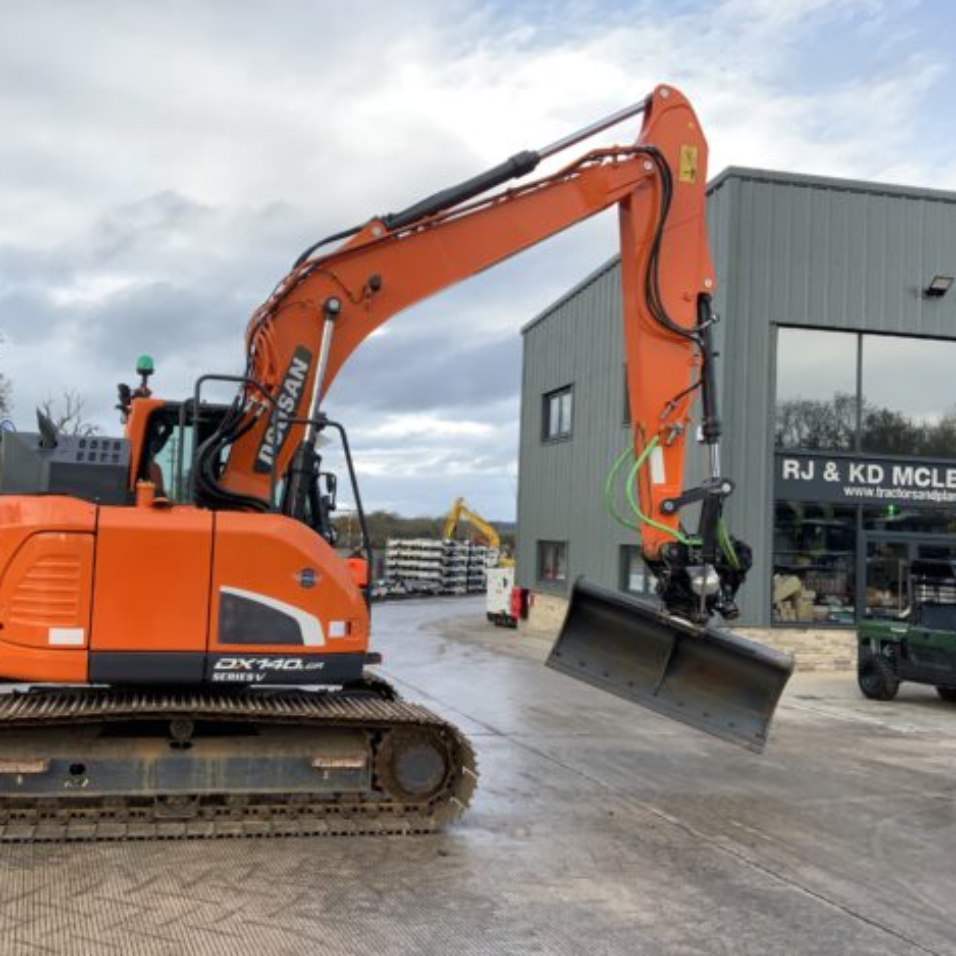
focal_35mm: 35
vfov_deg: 47.2
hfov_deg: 47.0
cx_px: 393
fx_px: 1094
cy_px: 481
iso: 16
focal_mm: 3
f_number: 1.8
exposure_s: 1/169
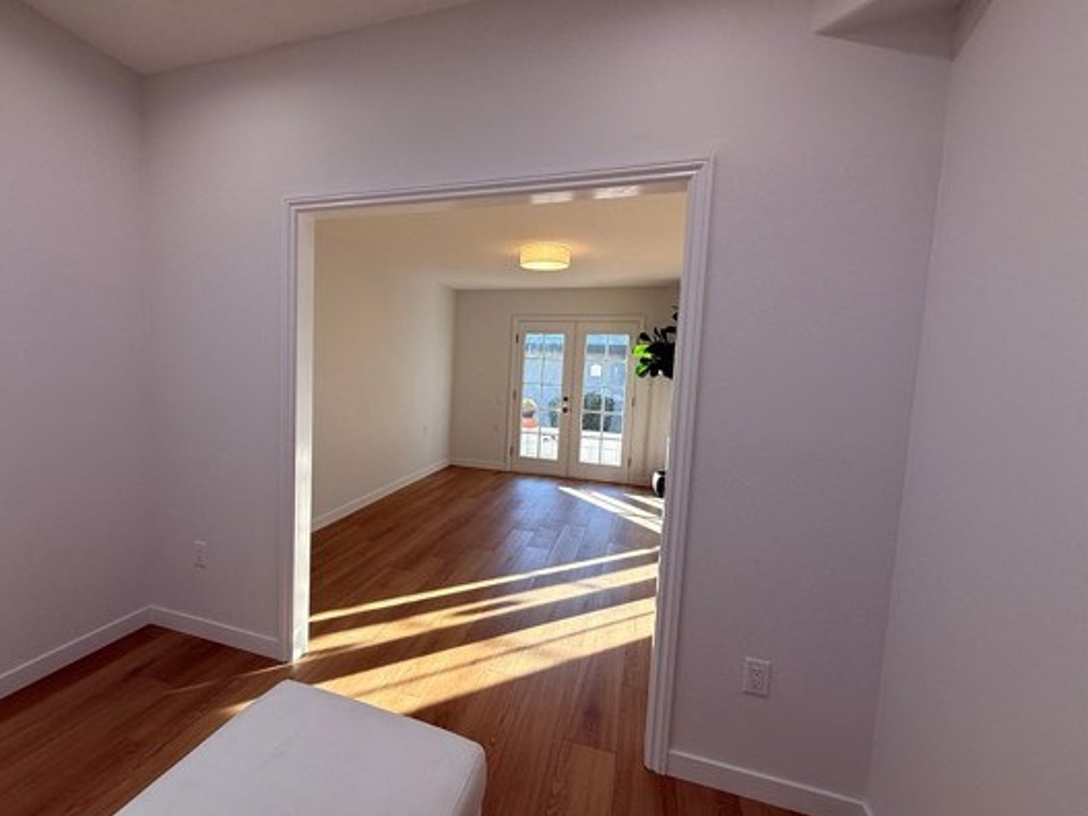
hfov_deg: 90.0
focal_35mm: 17
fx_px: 534
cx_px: 440
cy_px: 409
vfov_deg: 74.7
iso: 64
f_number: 2.2
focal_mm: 2.22
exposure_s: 1/242
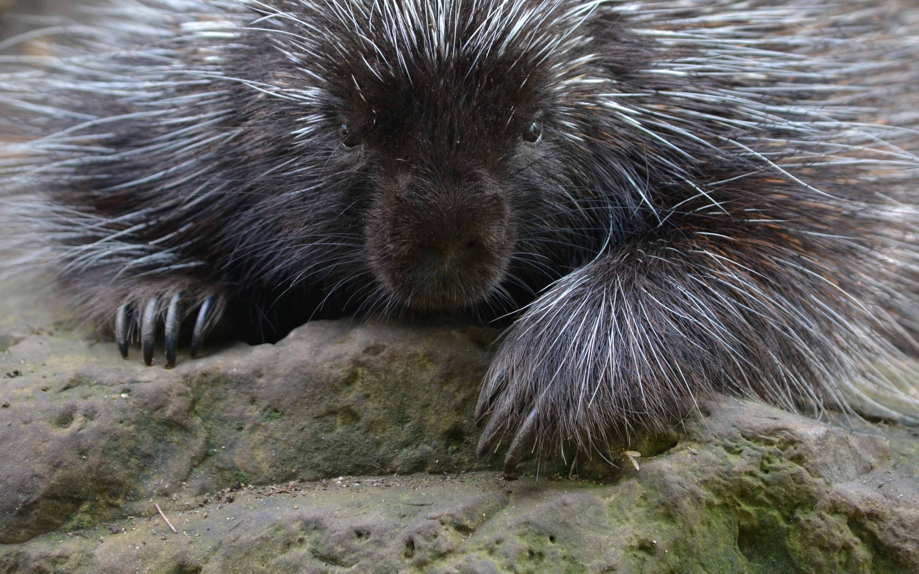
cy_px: 221
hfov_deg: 7.5
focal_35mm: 281
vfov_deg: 4.7
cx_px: 459
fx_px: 7038
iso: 640
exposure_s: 1/125
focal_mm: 150
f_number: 4.8
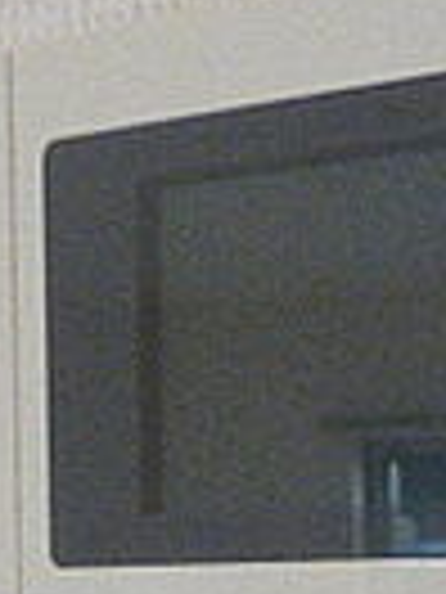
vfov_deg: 24.8
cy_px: 657
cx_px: 545
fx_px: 1254
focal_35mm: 73
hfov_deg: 19.0
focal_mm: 3.58
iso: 800
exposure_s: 1/50
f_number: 2.8
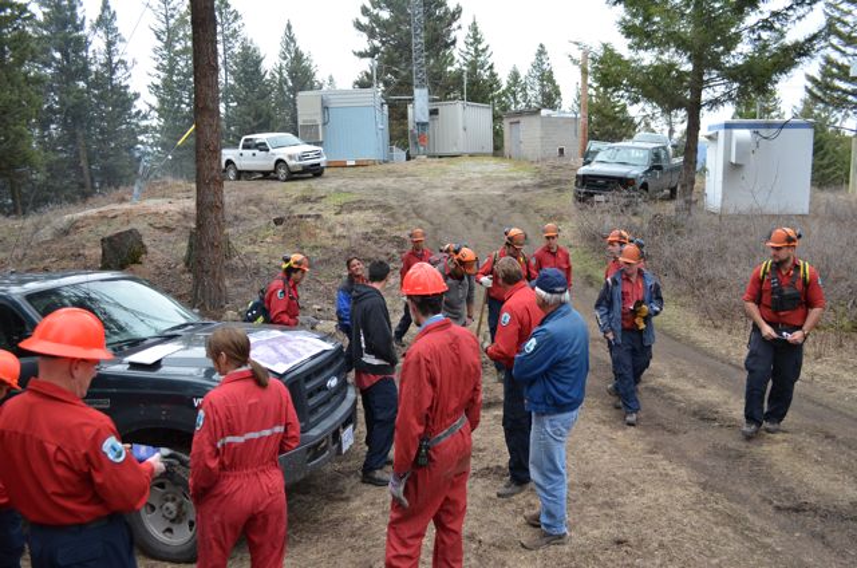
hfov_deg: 67.5
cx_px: 428
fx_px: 641
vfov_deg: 47.7
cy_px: 284
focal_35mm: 27
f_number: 4.5
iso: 400
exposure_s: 1/800
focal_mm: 18
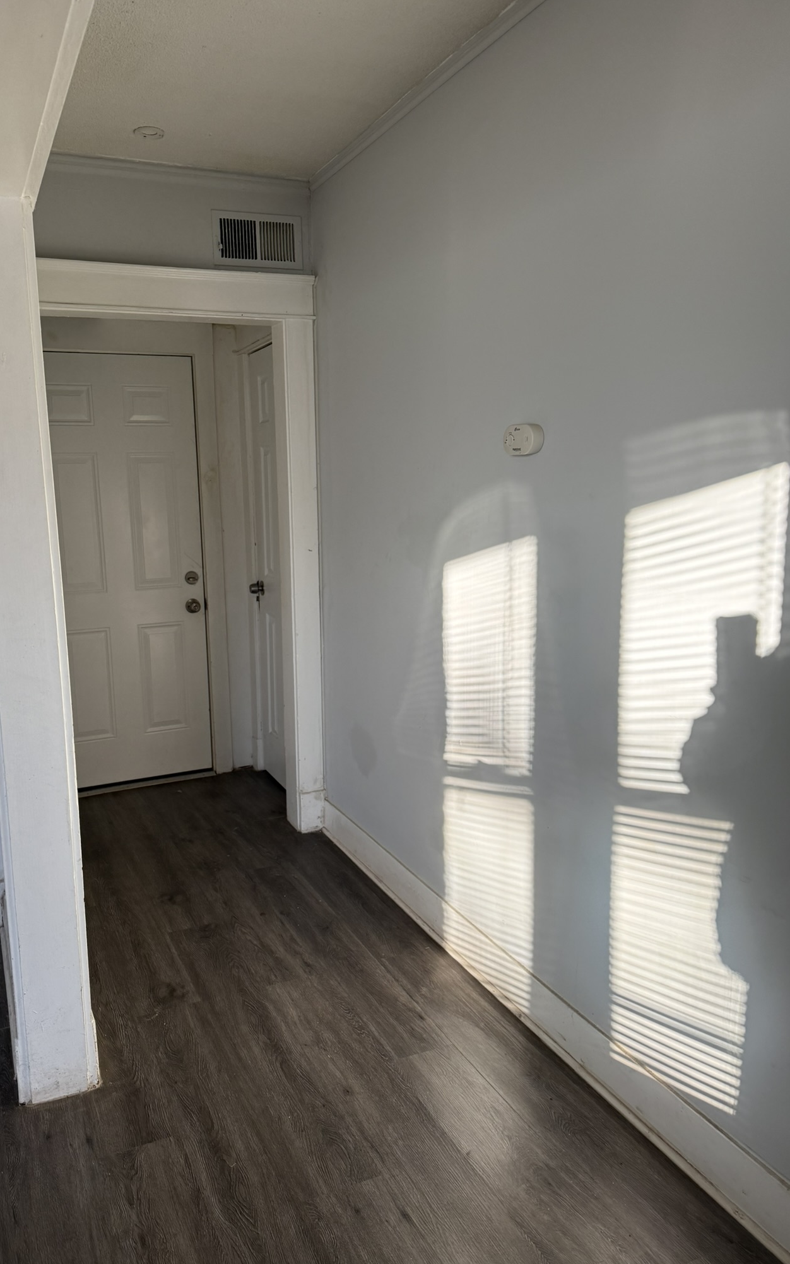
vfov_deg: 70.4
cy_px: 633
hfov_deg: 47.4
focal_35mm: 26
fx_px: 896
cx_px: 332
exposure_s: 1/232
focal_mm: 6.76
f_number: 1.78
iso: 160
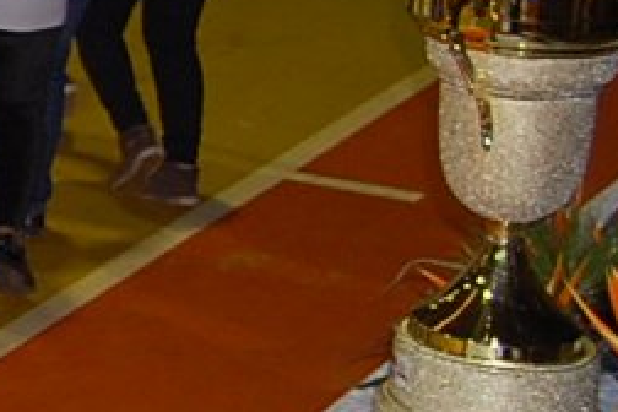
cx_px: -1170
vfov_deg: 8.5
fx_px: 2764
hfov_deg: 10.0
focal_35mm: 161
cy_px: -27
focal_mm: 18
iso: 400
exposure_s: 1/60
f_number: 3.5
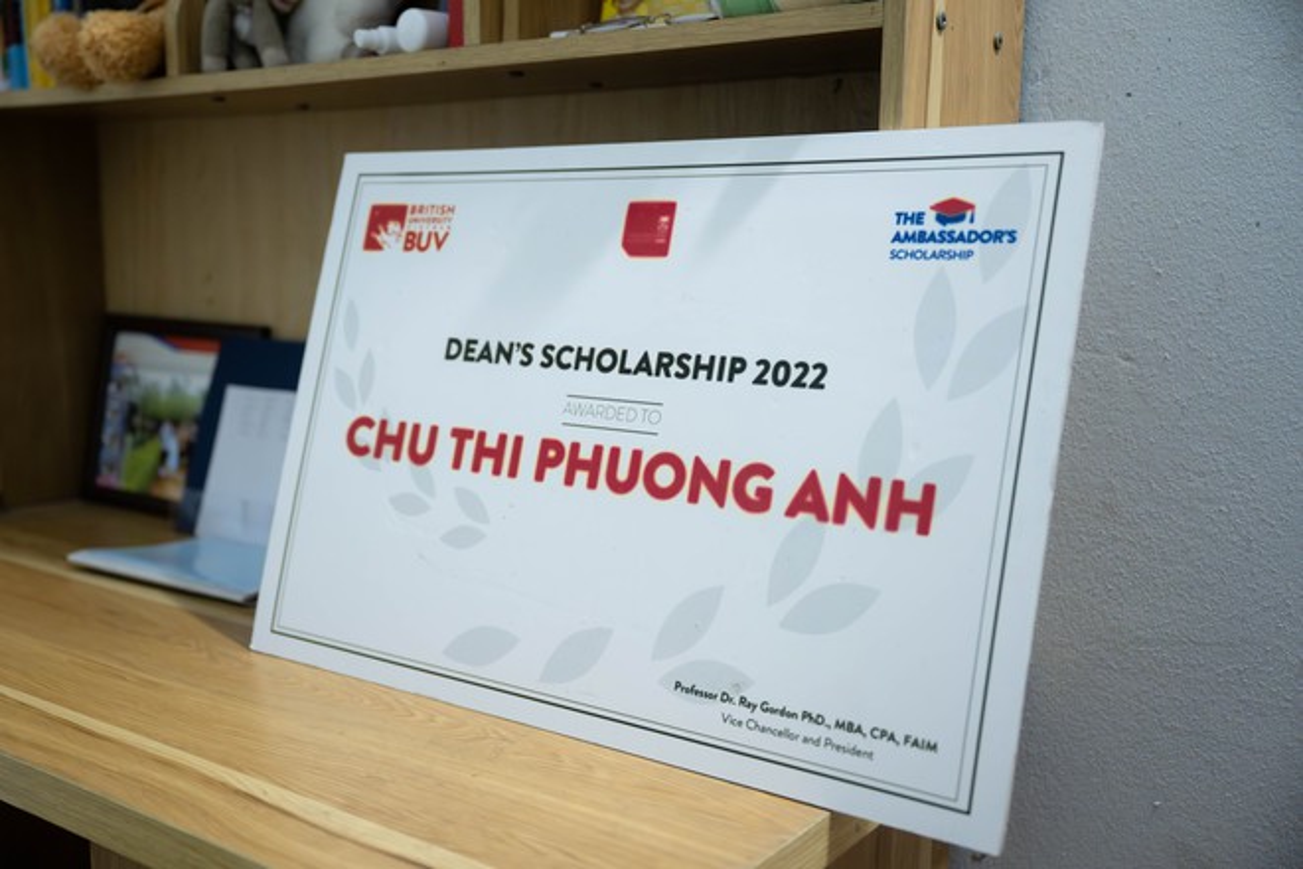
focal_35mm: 36
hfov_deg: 53.1
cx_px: 652
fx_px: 1303
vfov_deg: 36.9
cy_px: 434
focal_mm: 36
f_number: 2.8
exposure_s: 1/200
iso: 3200
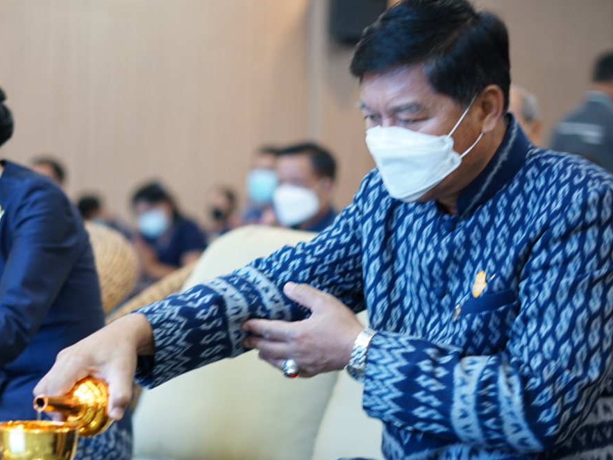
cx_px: 242
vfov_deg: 16.8
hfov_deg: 22.2
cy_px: 264
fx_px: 1559
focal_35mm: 88
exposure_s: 1/30
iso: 400
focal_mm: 50
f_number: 1.8
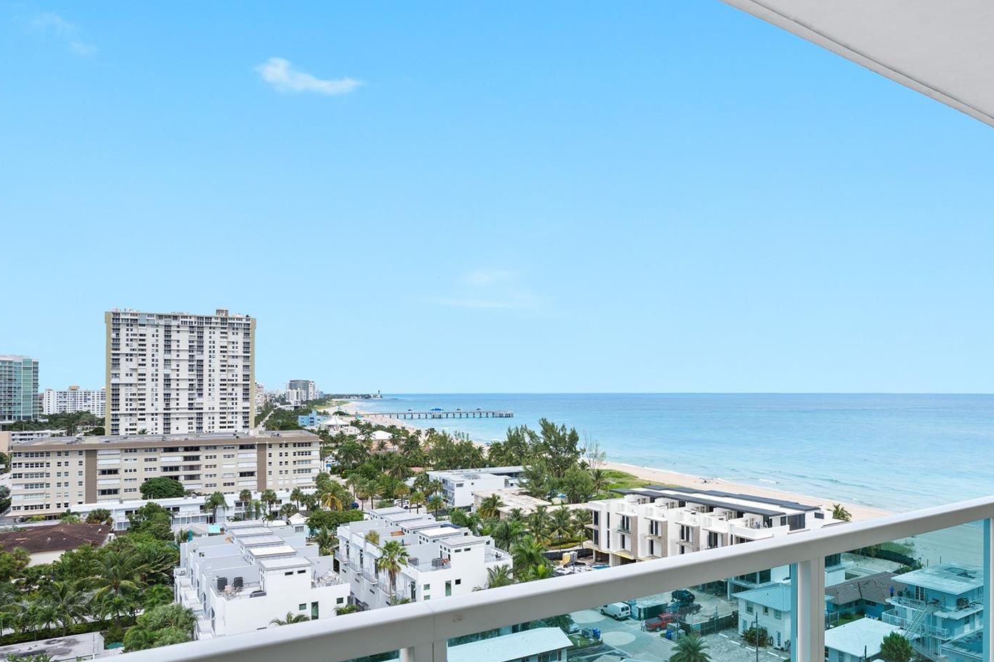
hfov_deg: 68.1
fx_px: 690
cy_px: 431
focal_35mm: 25
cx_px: 714
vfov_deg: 50.5
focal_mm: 17
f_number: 8
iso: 320
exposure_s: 1/320
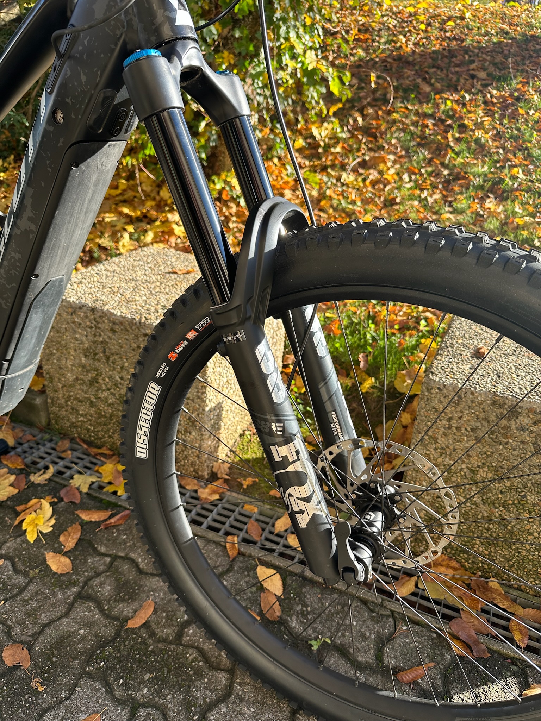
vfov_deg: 71.6
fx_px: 500
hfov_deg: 56.8
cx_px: 270
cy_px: 360
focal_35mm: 24
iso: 80
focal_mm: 6.86
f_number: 1.78
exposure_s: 1/535
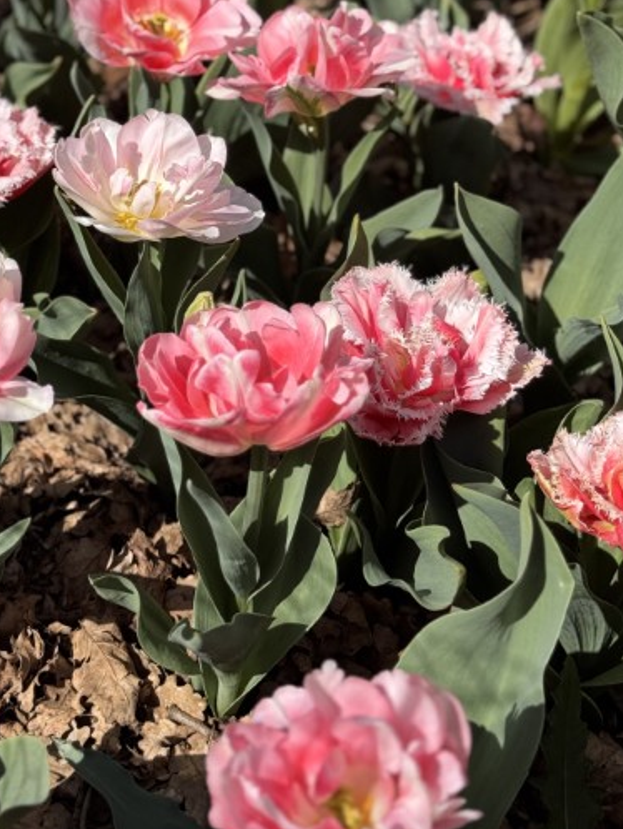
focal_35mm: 74
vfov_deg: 26.0
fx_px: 1774
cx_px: 287
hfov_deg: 19.9
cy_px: 205
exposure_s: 1/4975
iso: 64
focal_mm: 6.76
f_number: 1.78
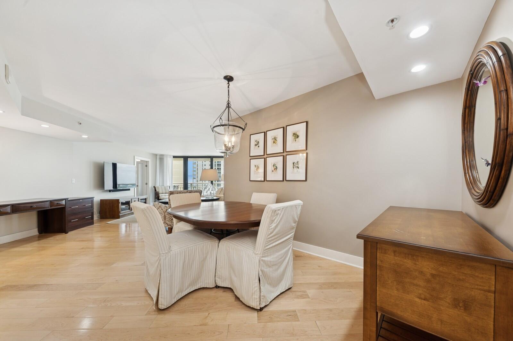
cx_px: 256
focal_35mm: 12
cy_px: 170
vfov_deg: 89.9
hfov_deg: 112.7
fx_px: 171
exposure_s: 1/10
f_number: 8
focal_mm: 12
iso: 100
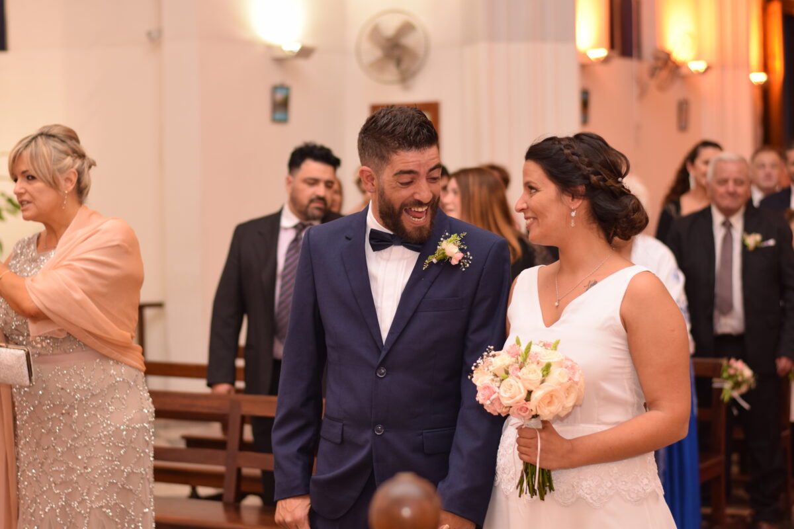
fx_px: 1654
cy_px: 264
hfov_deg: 27.0
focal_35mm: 75
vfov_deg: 18.2
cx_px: 397
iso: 400
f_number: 2.2
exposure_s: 1/200
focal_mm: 50
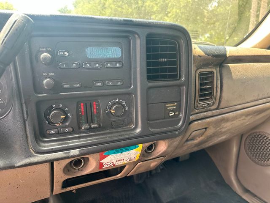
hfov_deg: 71.6
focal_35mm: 24
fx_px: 187
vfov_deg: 56.8
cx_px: 135
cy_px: 102
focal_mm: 6.86
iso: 125
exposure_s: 1/149
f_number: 1.78
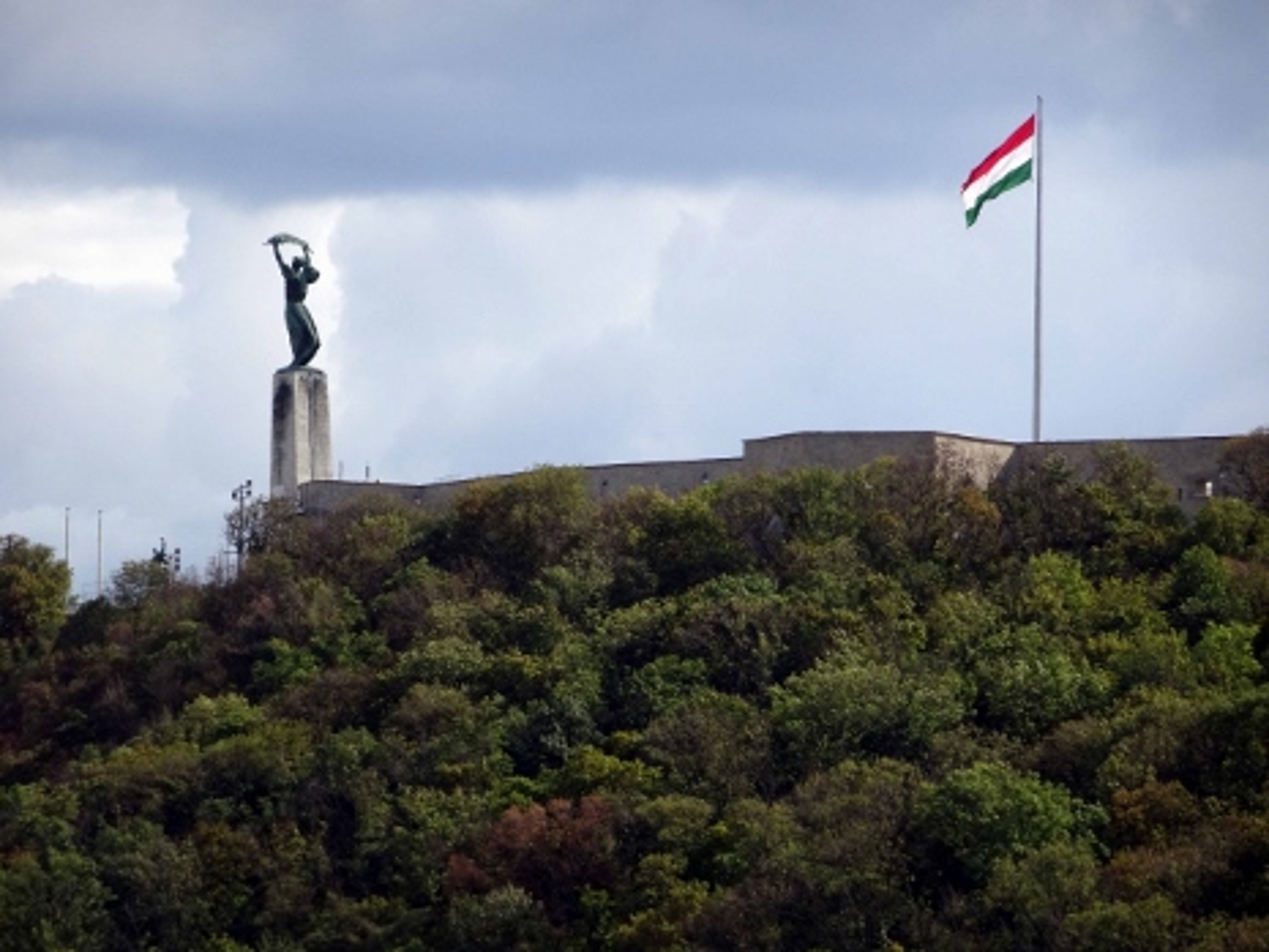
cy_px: 476
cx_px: 634
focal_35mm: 316
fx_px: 11587
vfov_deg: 4.7
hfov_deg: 6.3
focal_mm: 54.04
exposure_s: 1/500
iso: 80
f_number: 6.3
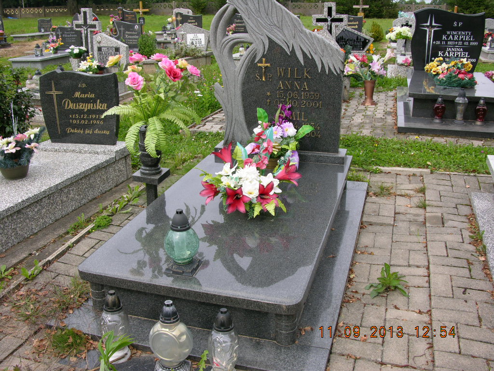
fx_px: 499
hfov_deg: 52.6
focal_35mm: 35
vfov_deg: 40.7
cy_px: 186
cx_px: 247
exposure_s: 1/140
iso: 50
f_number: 5
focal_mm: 8.9
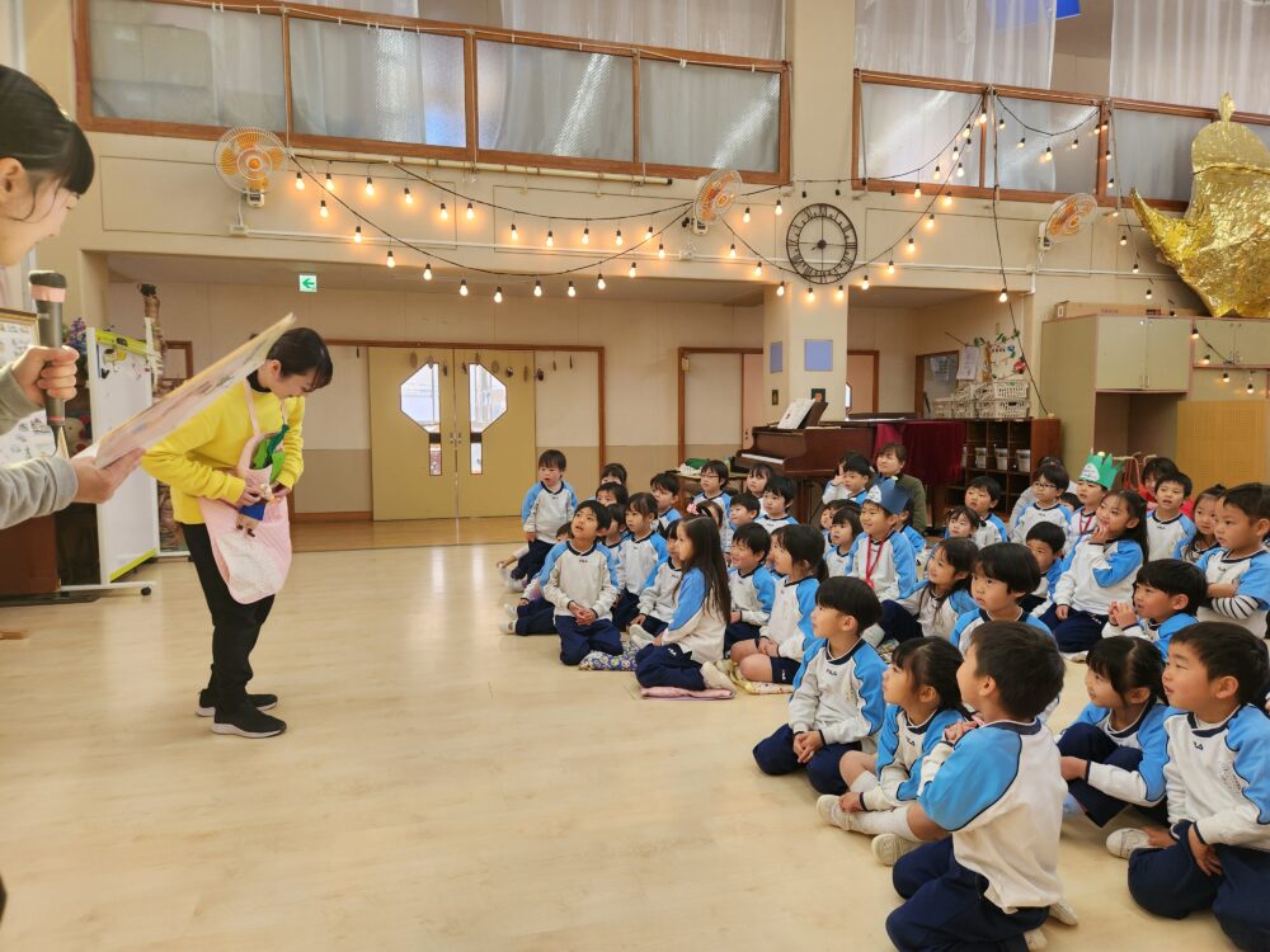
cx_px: 635
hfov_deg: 73.9
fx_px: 844
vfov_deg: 58.9
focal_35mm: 23
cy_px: 476
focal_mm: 5.4
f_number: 1.8
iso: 80
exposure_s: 1/120
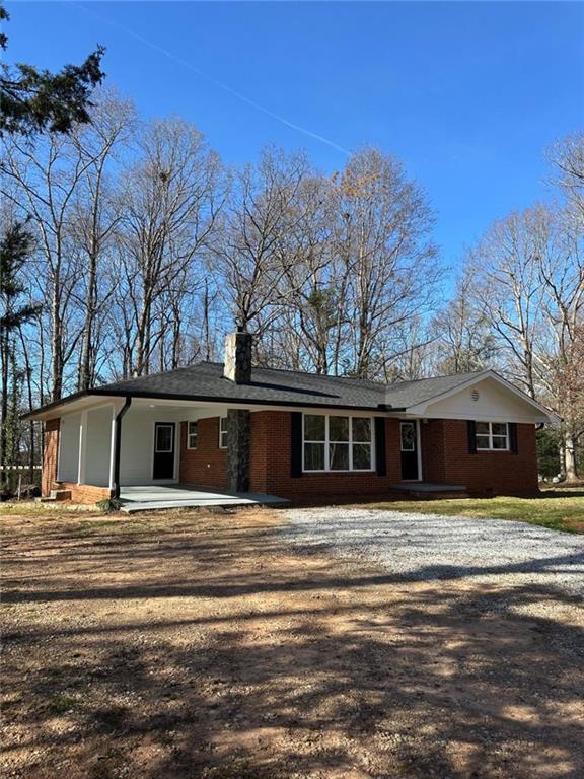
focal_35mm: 24
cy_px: 390
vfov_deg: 71.6
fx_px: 540
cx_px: 292
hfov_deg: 56.8
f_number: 1.78
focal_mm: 6.86
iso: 80
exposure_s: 1/1949
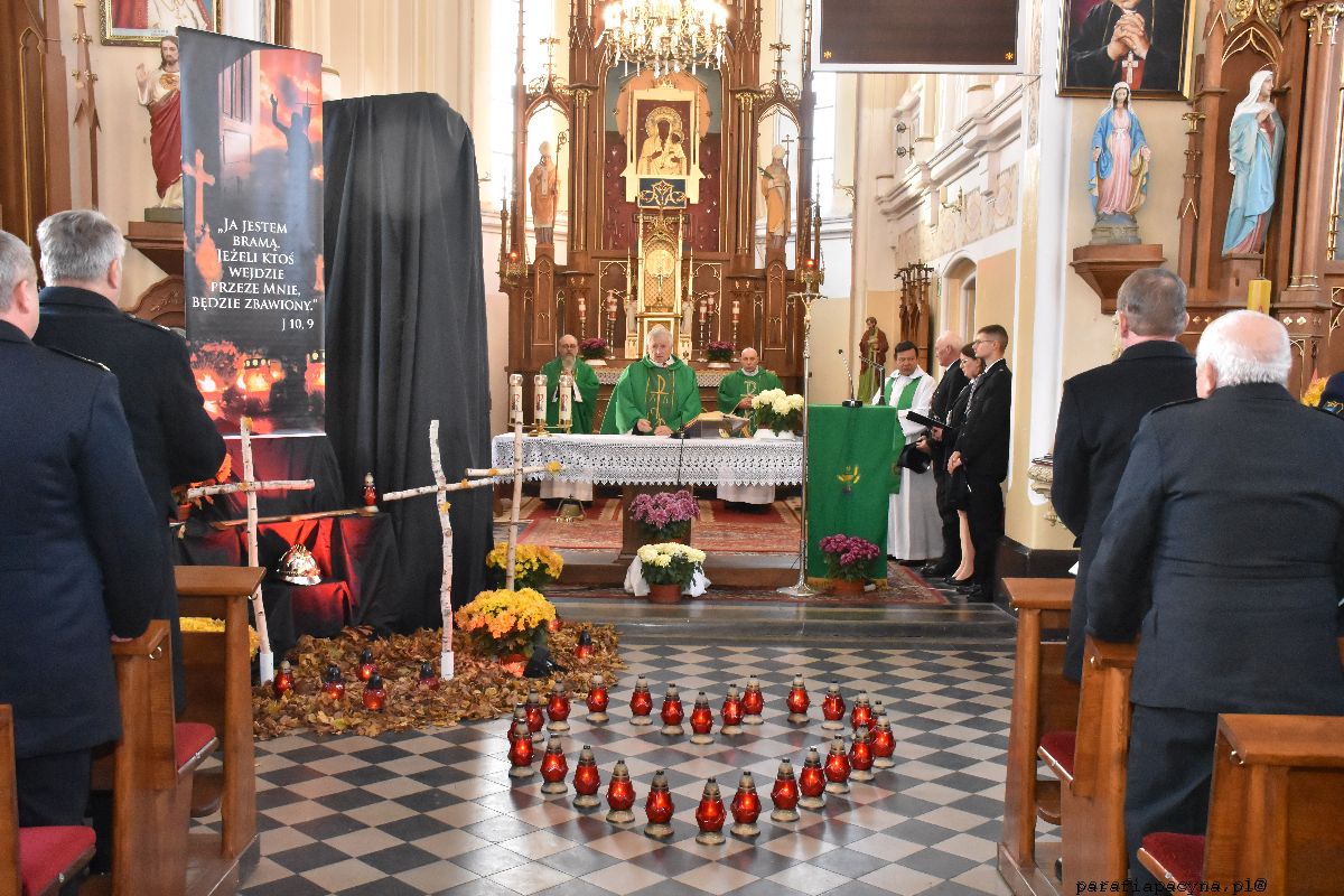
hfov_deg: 53.1
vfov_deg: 36.9
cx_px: 672
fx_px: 1344
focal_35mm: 36
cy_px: 448
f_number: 9
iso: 4000
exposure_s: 1/60
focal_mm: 24
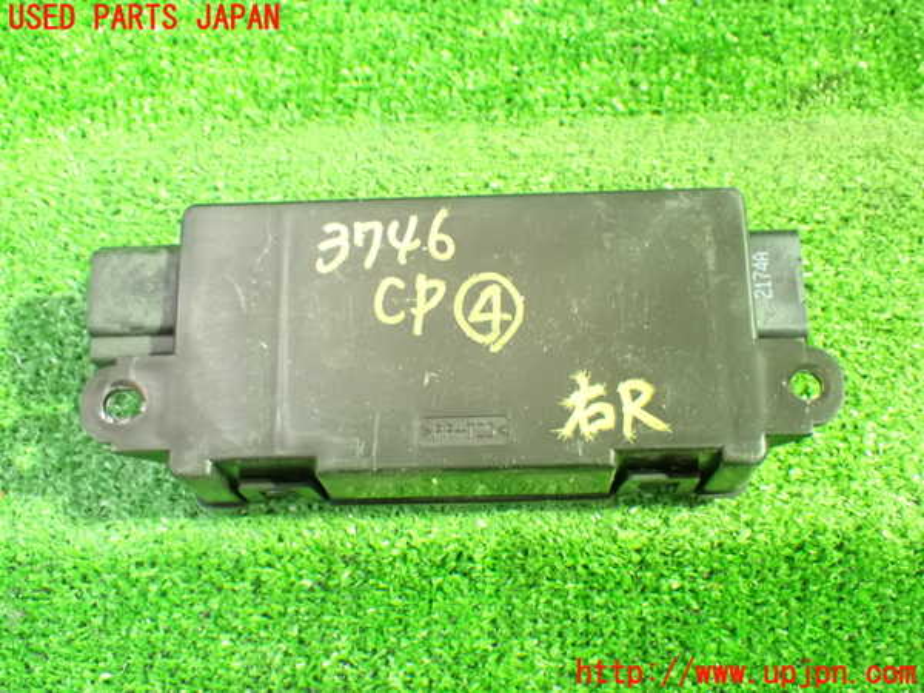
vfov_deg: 32.9
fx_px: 1174
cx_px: 462
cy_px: 346
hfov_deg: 42.9
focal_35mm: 44
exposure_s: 1/13
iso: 1600
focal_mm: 7.84
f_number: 2.9
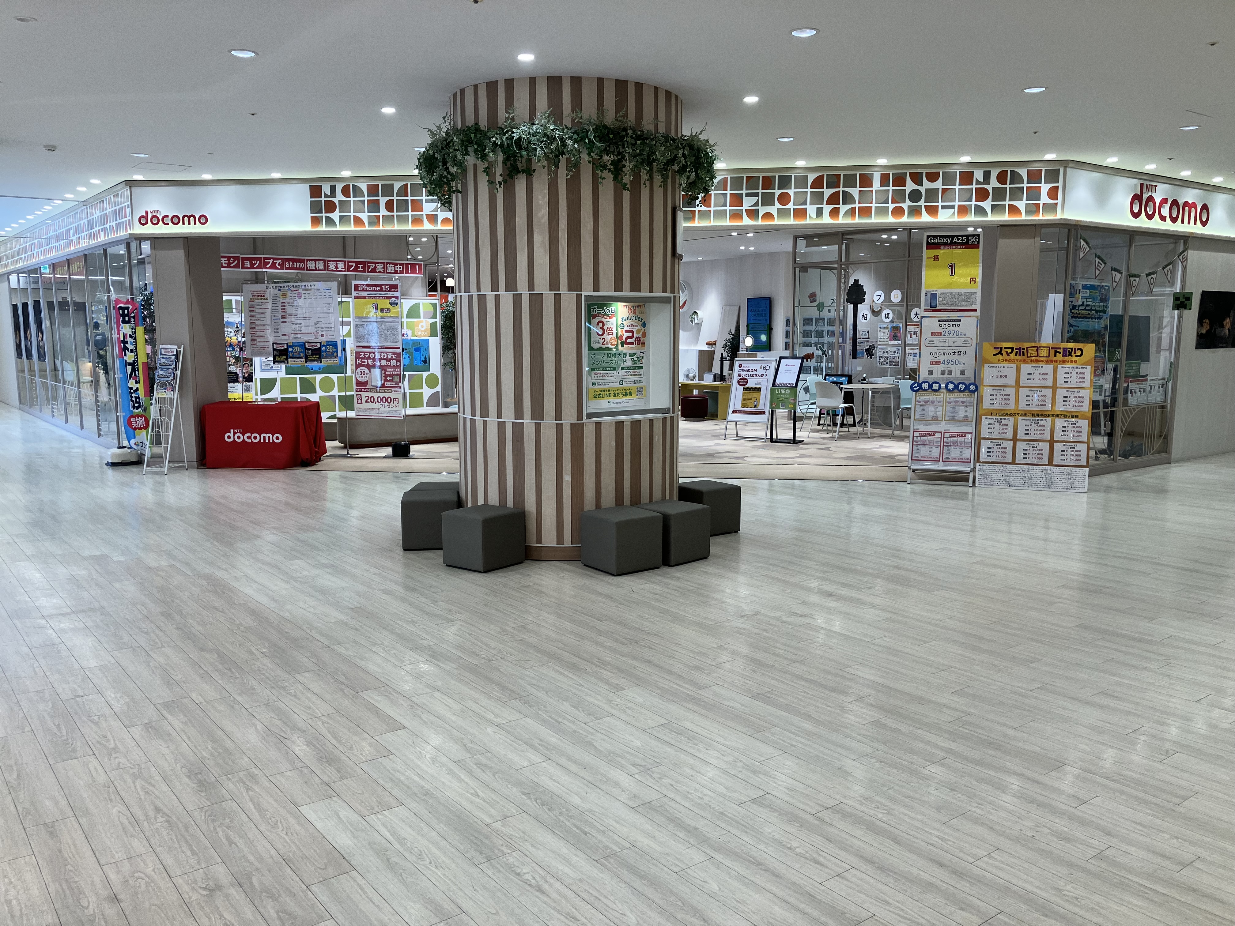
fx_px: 999
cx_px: 618
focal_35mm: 28
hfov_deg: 63.4
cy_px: 463
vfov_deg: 49.7
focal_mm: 3.99
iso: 64
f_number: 1.8
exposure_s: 1/100
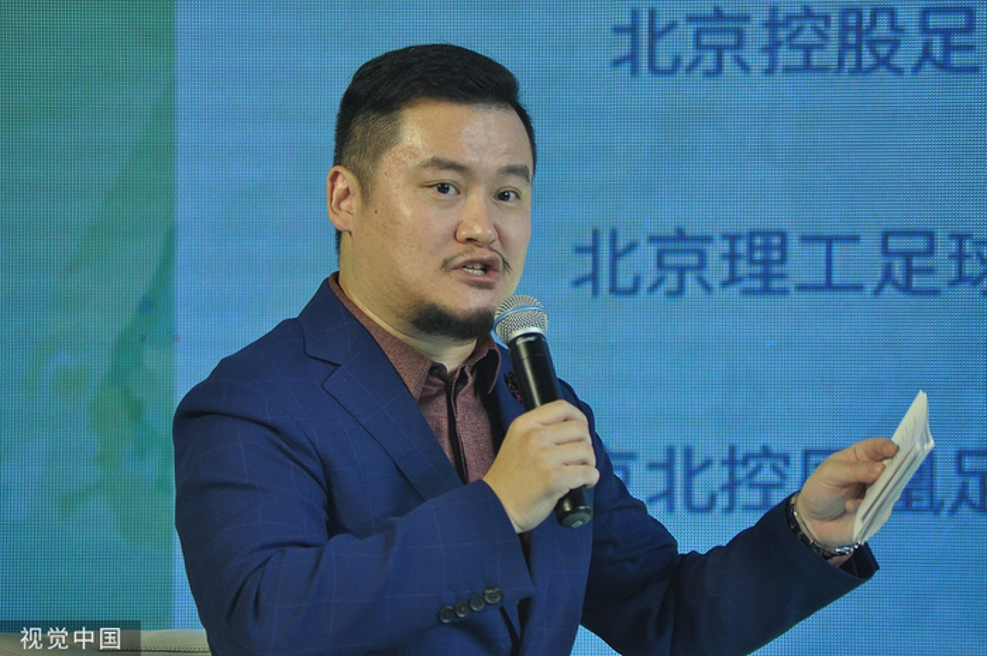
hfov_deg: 6.9
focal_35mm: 300
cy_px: 328
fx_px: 8215
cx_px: 494
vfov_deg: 4.6
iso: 640
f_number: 4.8
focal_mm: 200
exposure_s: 1/200
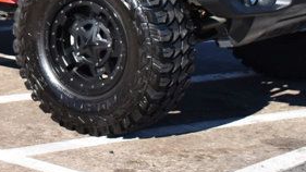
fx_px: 1298
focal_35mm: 160
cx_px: -199
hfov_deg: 12.5
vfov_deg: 7.3
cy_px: -149
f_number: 8
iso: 200
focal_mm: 28
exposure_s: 1/400
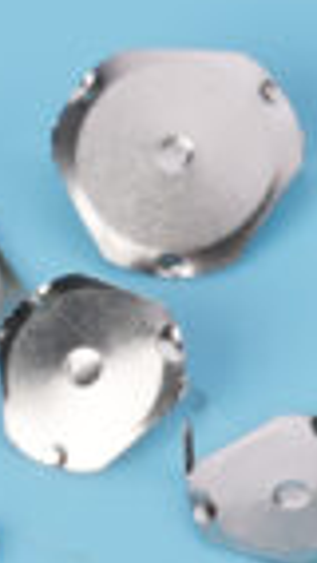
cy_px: 533
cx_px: 1462
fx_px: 11881
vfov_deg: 2.7
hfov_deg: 1.5
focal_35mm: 796
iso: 100
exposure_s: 1/160
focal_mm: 70
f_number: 16
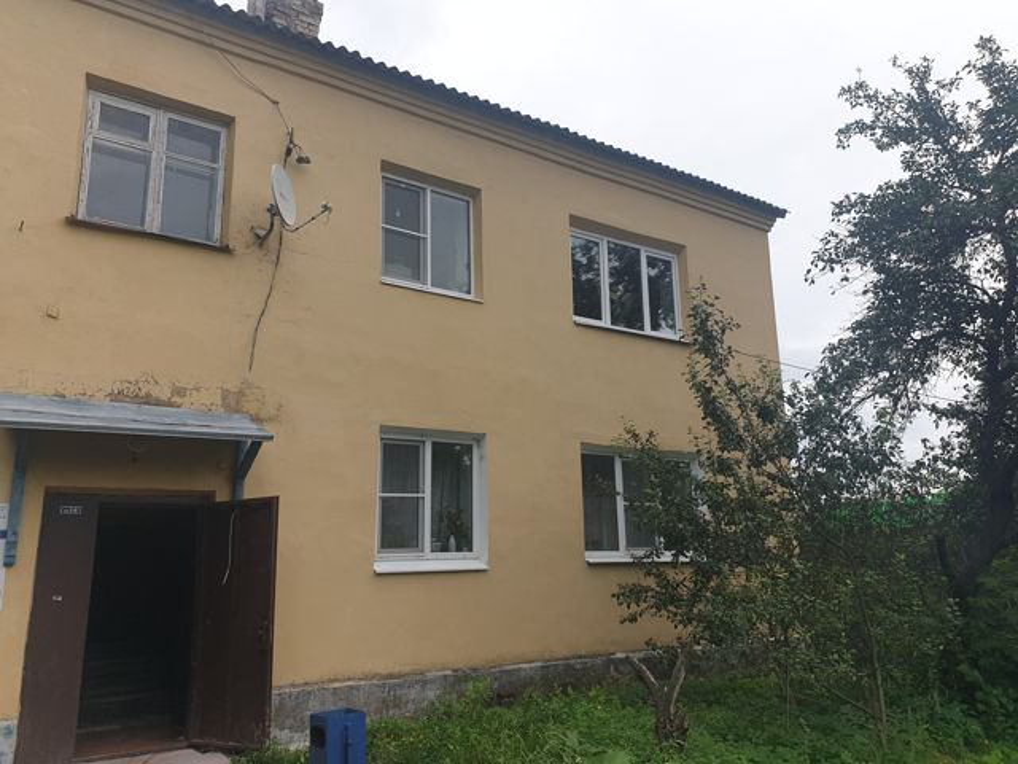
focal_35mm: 26
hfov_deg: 67.3
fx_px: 765
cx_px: 509
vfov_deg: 53.1
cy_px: 382
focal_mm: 4.3
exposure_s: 1/488
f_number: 2.4
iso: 50
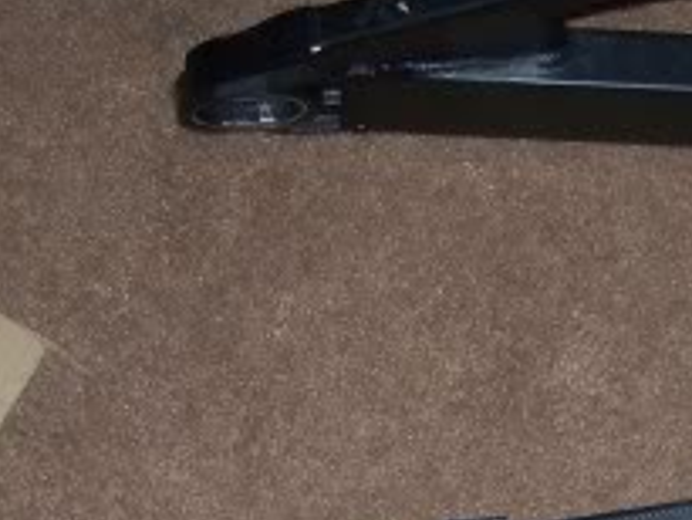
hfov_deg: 12.9
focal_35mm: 150
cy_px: 665
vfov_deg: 9.7
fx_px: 3000
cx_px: 780
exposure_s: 1/60
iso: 80
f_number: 3
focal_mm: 8
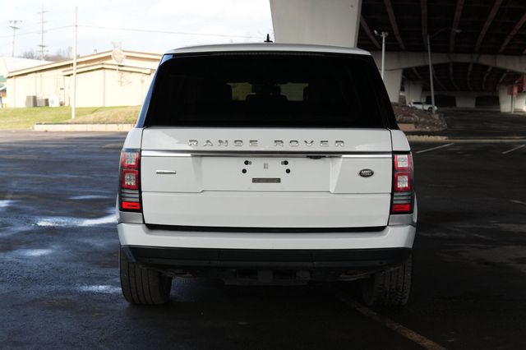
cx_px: 263
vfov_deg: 29.8
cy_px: 175
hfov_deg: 43.6
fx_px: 657
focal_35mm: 45
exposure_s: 1/160
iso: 1600
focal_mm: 30
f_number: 3.5
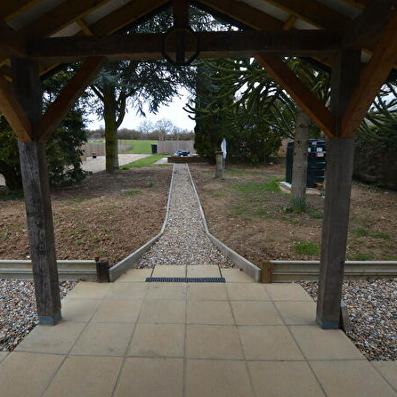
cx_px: 173
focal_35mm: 20
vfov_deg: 74.8
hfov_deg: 74.5
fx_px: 260
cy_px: 207
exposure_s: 1/125
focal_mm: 10
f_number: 5.6
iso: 100
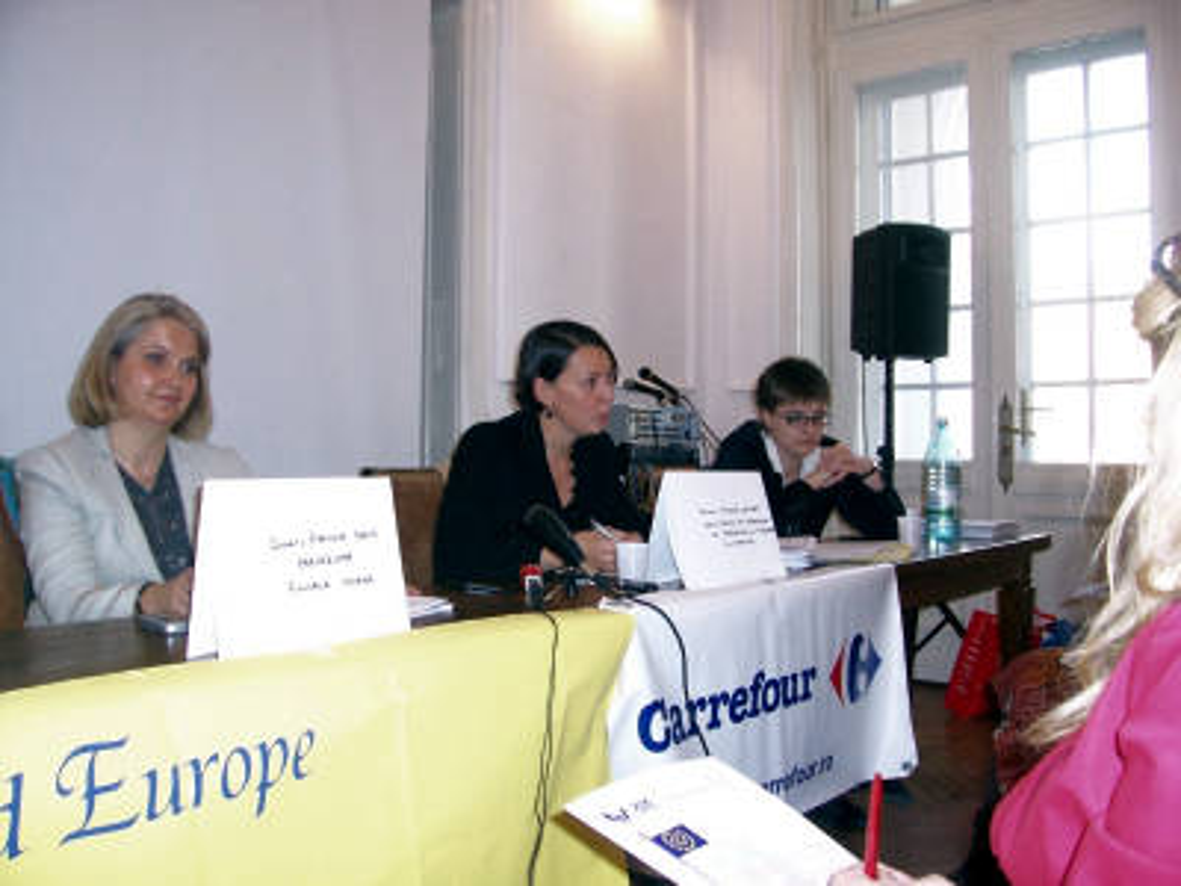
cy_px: 443
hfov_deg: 54.0
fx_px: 1160
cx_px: 590
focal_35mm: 34
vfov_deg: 41.8
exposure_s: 1/60
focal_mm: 5.6
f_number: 2.7
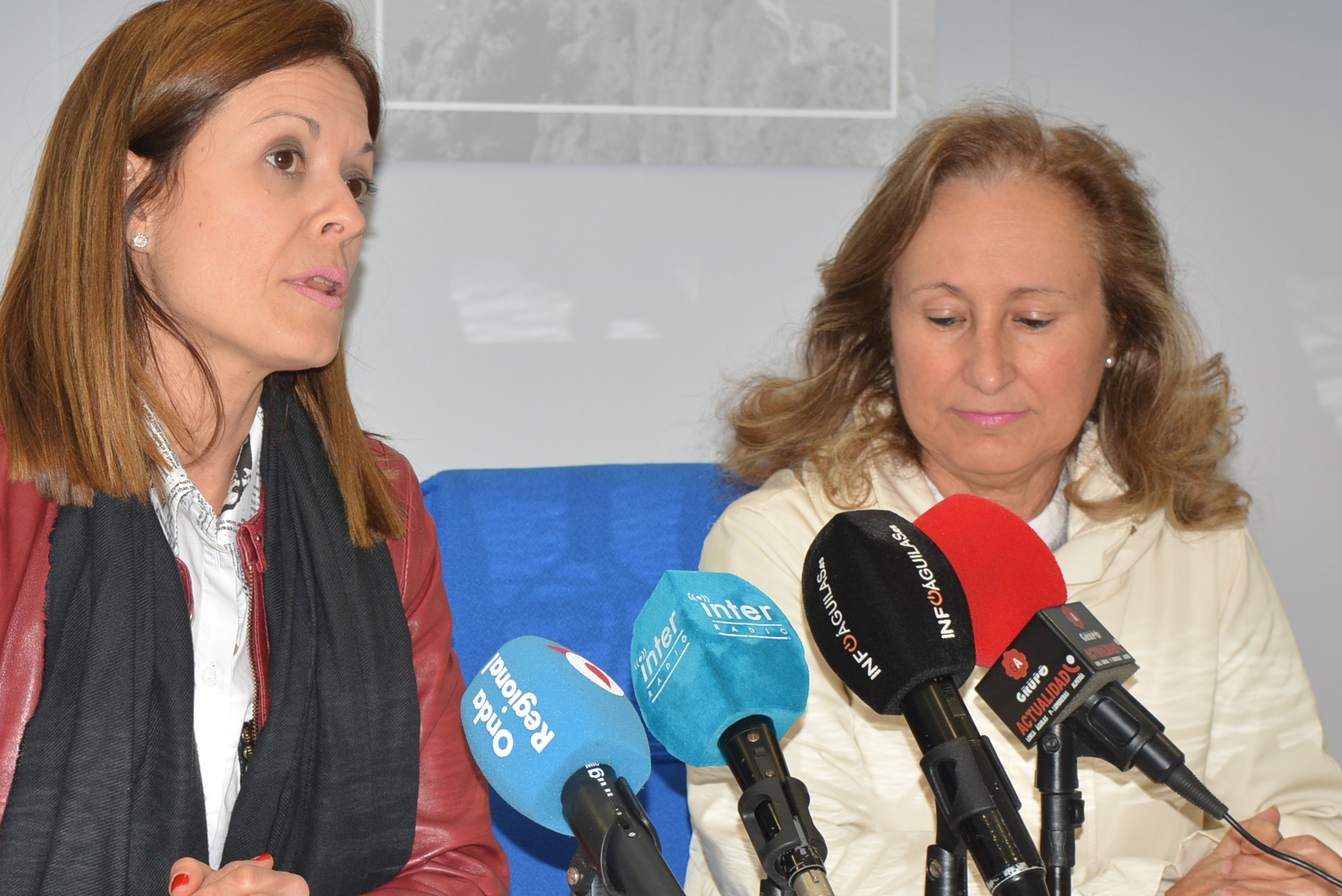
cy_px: 459
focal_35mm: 122
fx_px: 4551
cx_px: 460
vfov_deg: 11.3
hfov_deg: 16.7
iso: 400
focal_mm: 48
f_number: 5.3
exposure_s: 1/60
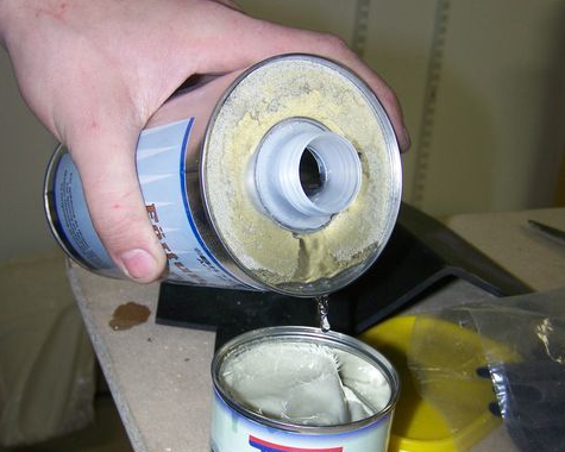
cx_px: 282
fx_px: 836
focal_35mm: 50
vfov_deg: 30.2
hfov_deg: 37.3
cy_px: 277
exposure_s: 1/60
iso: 80
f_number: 2.8
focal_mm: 6.3
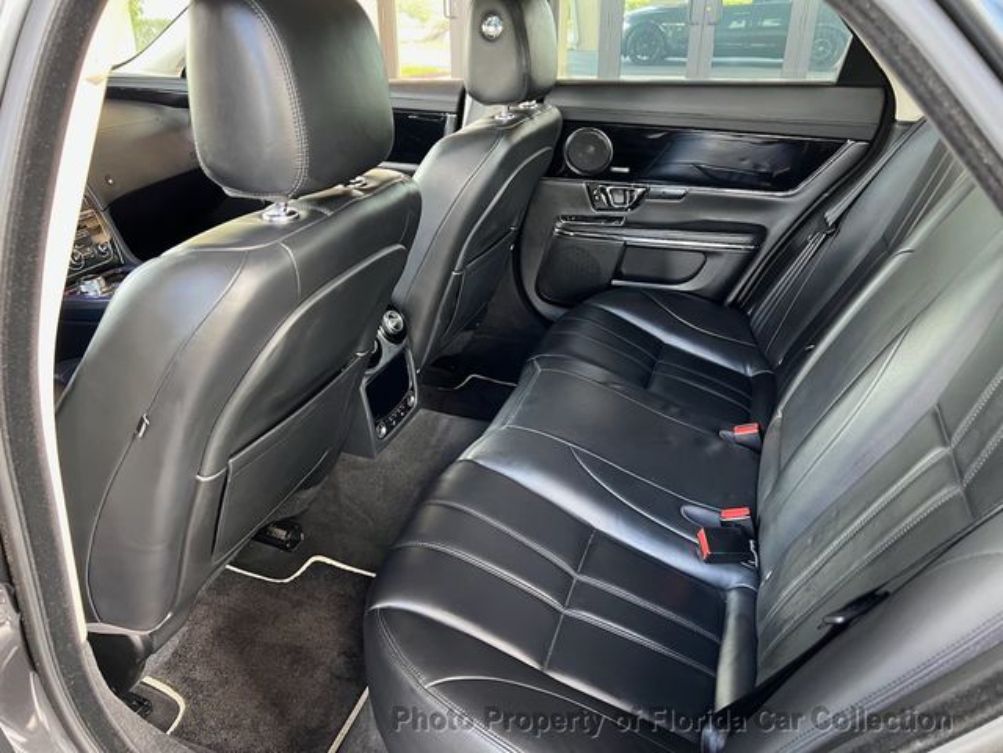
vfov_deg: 53.1
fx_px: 753
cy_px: 376
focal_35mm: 26
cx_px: 502
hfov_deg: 67.3
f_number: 1.5
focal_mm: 5.7
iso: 250
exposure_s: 1/60
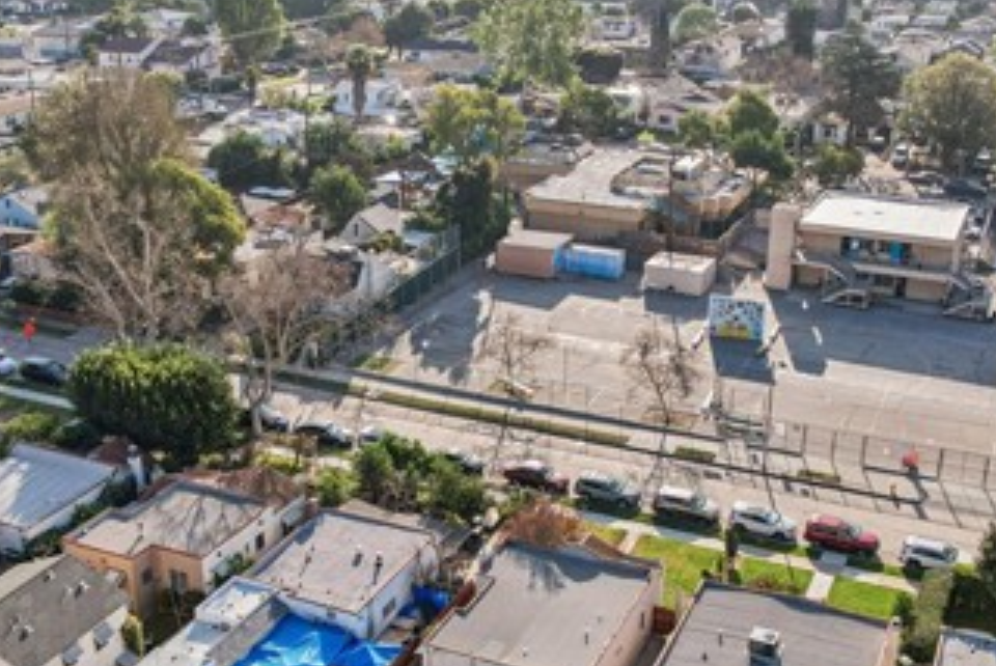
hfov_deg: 44.5
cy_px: 381
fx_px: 1218
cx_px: 486
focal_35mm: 44
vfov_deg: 30.5
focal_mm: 8.38
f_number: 2.8
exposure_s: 1/1250
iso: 110
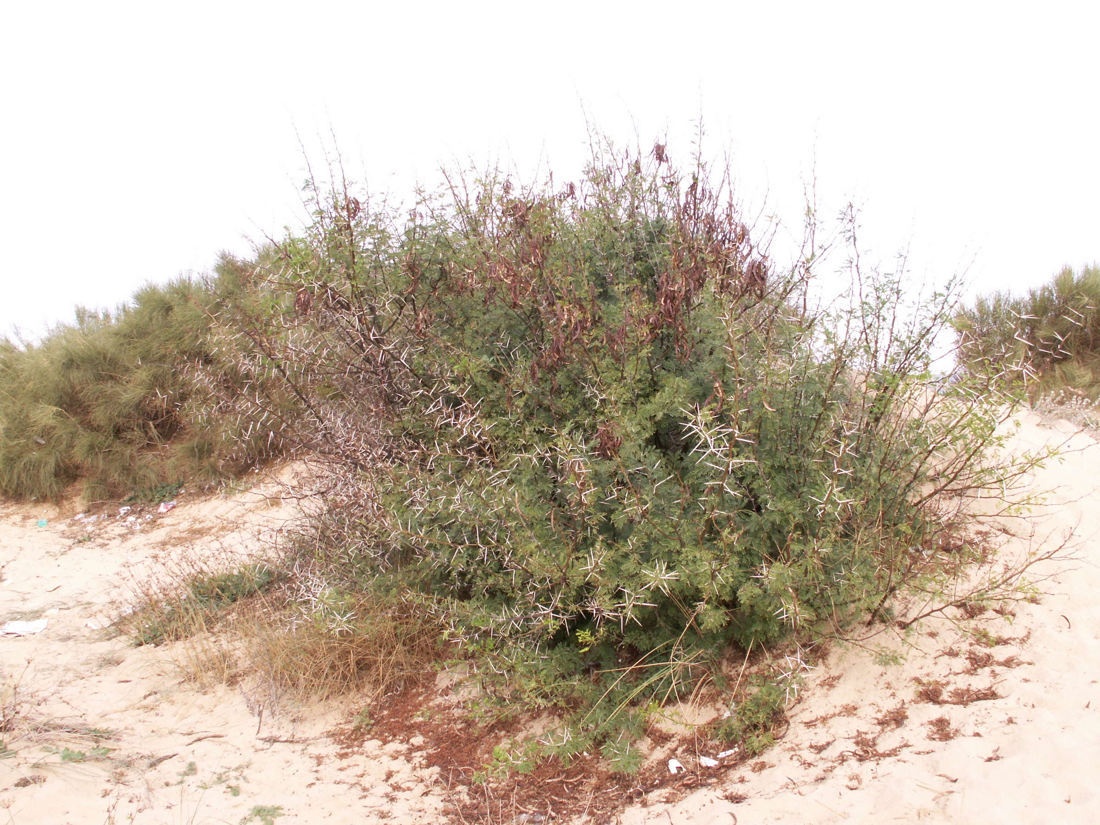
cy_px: 412
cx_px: 550
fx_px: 1112
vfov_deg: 40.7
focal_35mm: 35
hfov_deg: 52.6
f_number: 5
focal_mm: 5.9
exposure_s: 1/100
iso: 50
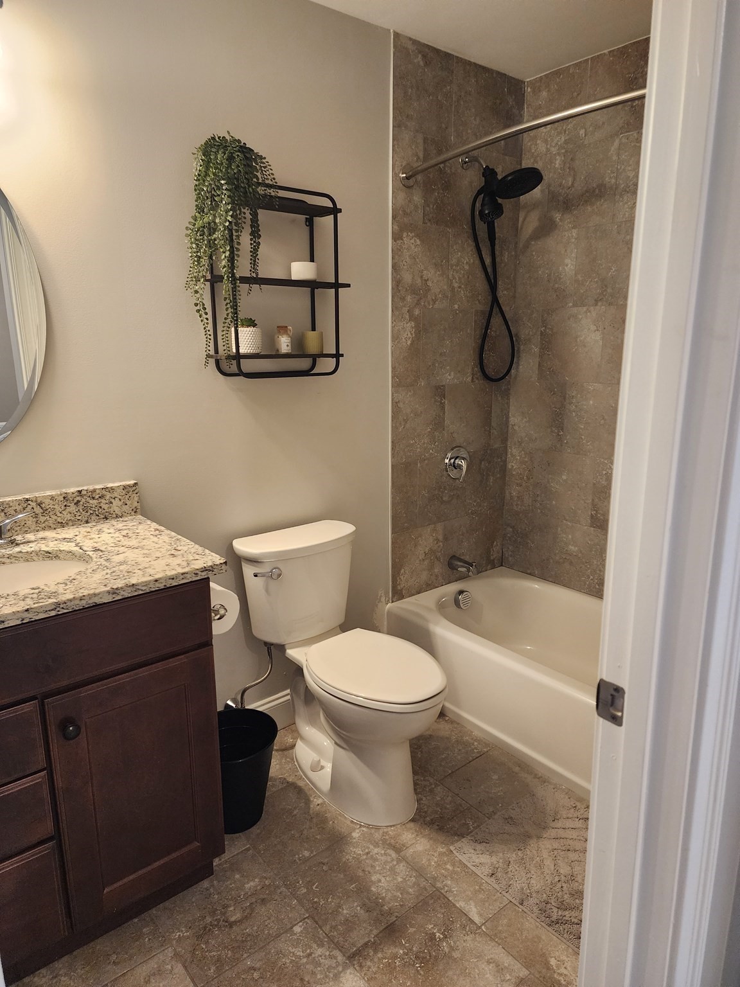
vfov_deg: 73.9
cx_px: 370
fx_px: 656
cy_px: 494
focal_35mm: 23
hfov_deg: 58.9
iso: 500
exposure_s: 1/120
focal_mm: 6.4
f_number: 1.8
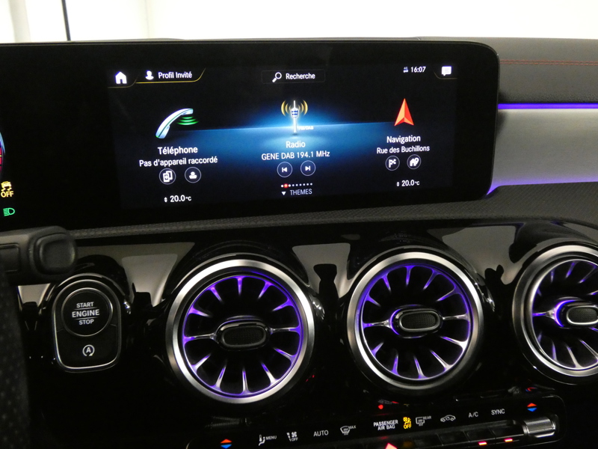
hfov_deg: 60.0
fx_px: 518
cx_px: 299
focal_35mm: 30
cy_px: 224
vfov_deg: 46.8
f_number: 3.3
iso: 1600
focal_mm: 5.3
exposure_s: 1/20
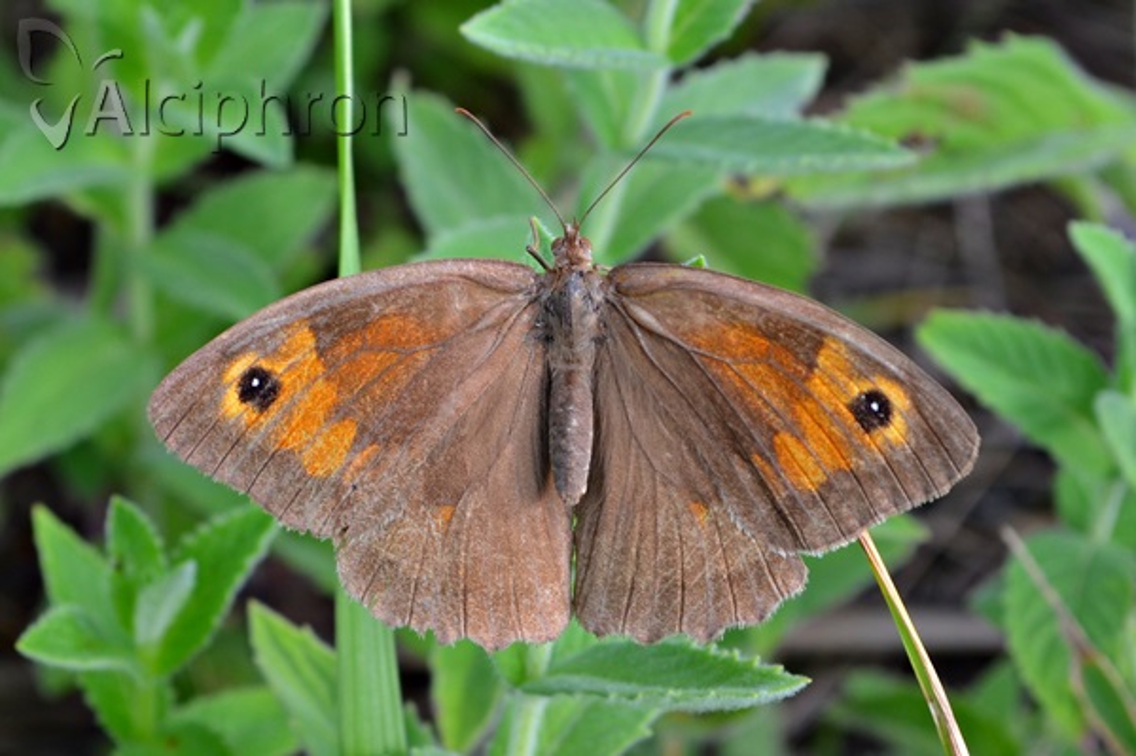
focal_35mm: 82
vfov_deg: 16.5
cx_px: 568
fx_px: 2601
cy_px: 378
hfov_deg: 24.6
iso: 160
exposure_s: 1/60
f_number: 8
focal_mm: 55
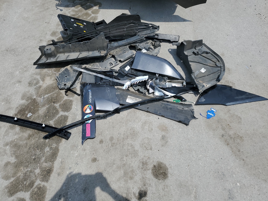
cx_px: 134
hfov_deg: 67.3
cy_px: 100
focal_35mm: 26
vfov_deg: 53.1
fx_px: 201
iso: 50
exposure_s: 1/5000
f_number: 1.5
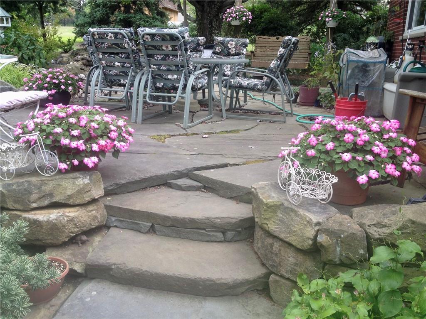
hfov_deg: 52.6
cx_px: 213
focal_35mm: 35
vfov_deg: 40.7
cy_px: 160
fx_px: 431
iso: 50
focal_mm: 4.28
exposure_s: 1/120
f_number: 2.4
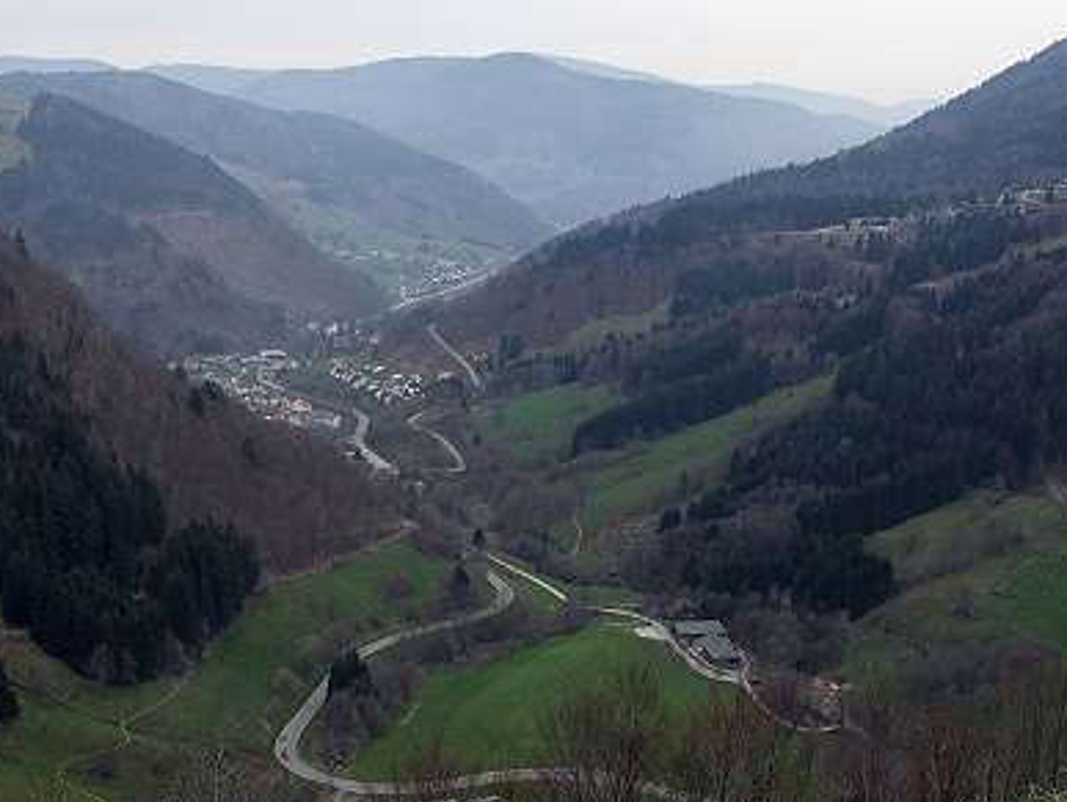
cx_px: 325
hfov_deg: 39.7
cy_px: 408
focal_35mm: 47
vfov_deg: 30.9
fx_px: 1450
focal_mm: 7.2
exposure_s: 1/160
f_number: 5.6
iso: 50
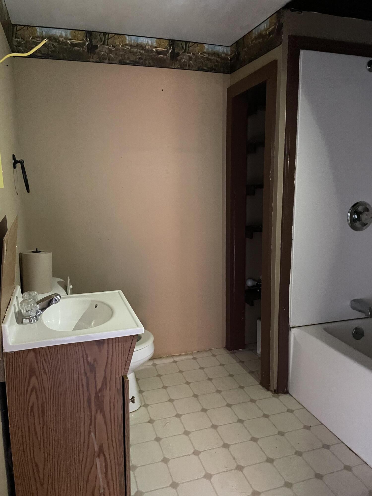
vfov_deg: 67.3
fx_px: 373
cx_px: 186
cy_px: 248
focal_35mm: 26
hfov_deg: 53.1
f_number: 1.6
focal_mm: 4.2
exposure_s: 1/30
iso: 1000
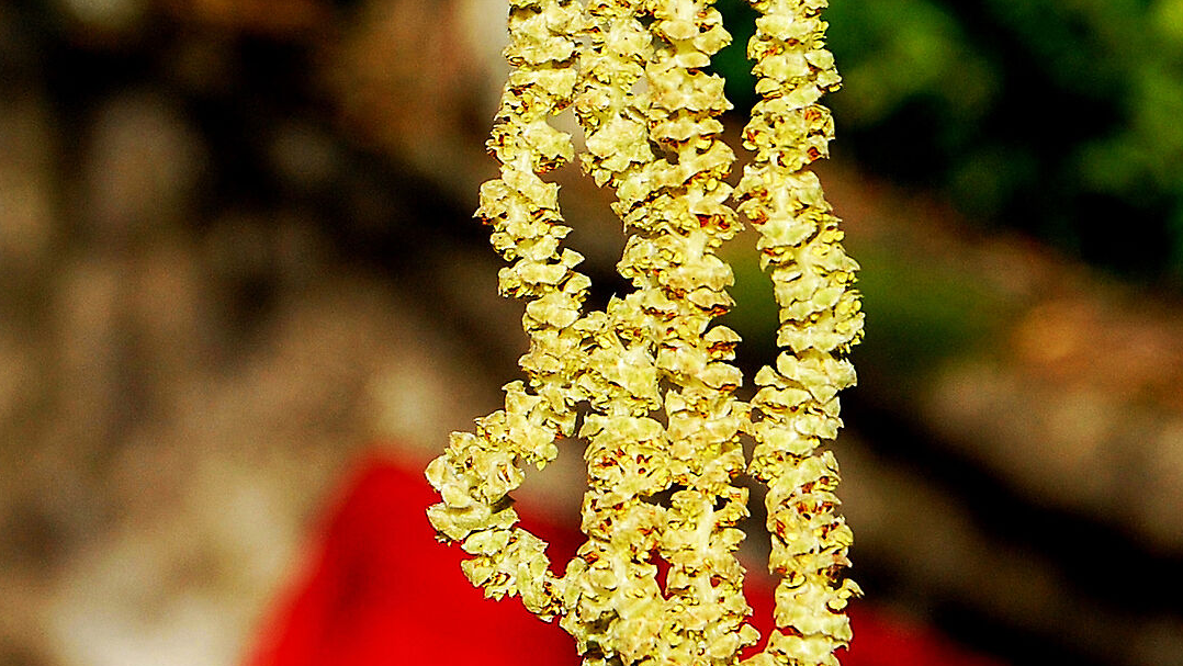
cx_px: 713
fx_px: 6029
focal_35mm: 192
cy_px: 58
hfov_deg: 11.2
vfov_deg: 6.3
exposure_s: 1/500
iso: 400
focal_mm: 55
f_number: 11
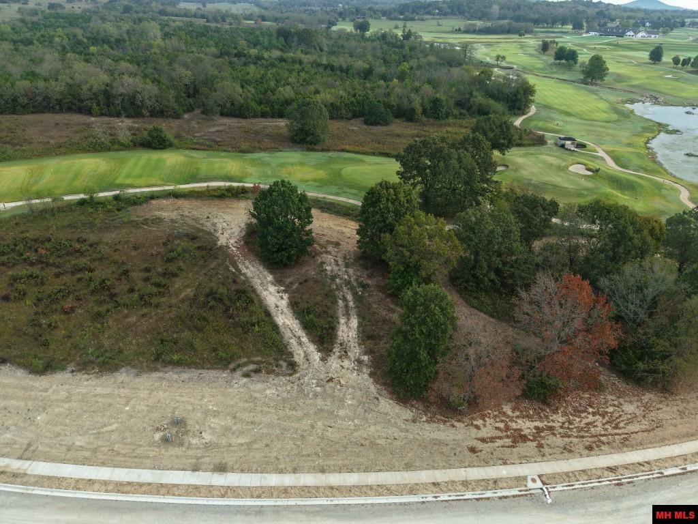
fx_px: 484
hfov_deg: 71.6
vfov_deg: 56.8
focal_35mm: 24
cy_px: 262
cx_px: 349
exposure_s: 1/400
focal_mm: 8.67
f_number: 1.8
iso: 100
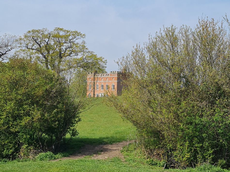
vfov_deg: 53.1
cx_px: 115
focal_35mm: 26
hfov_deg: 67.3
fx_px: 173
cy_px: 86
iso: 50
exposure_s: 1/2907
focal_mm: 5.4
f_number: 1.8
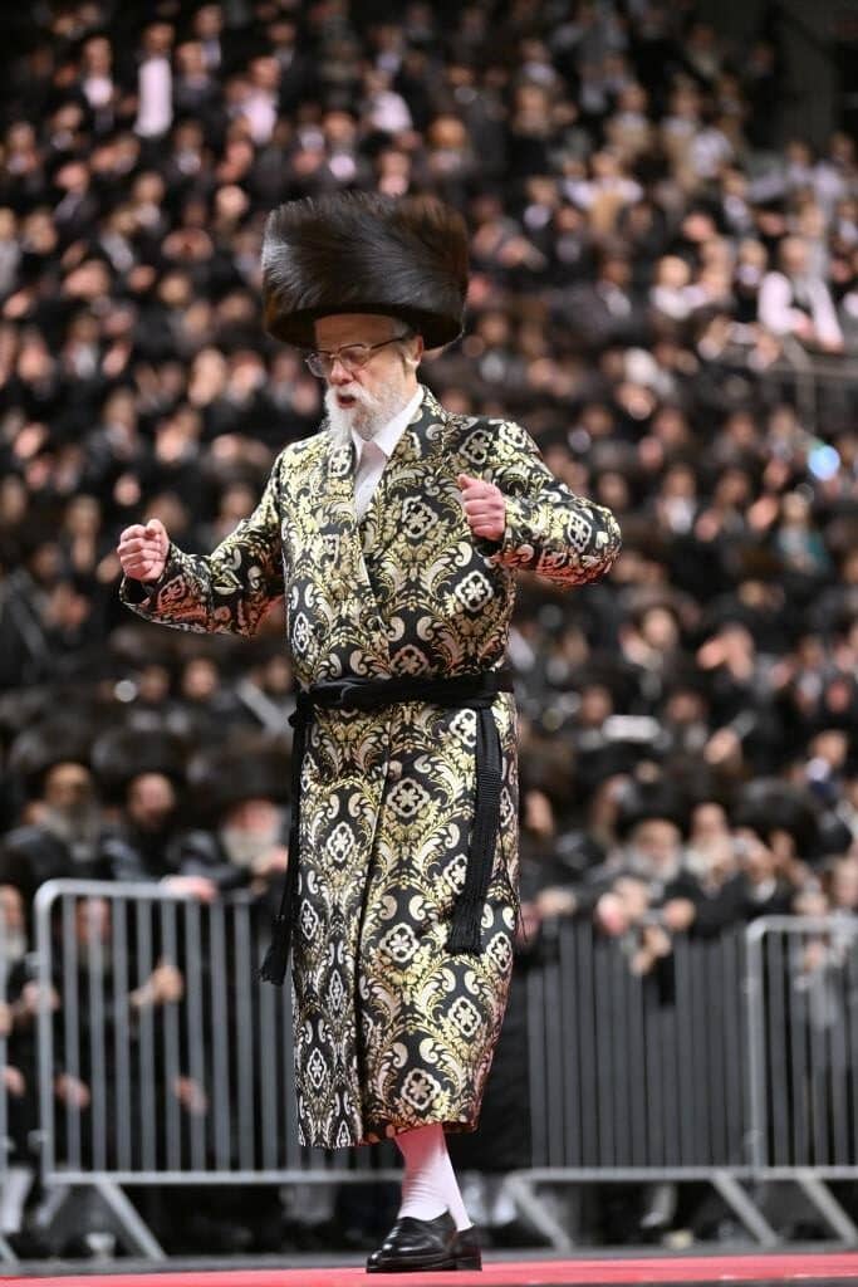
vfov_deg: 12.8
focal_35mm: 160
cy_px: 644
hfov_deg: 8.6
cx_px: 429
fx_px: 5718
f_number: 2.8
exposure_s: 1/200
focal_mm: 160
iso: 1000
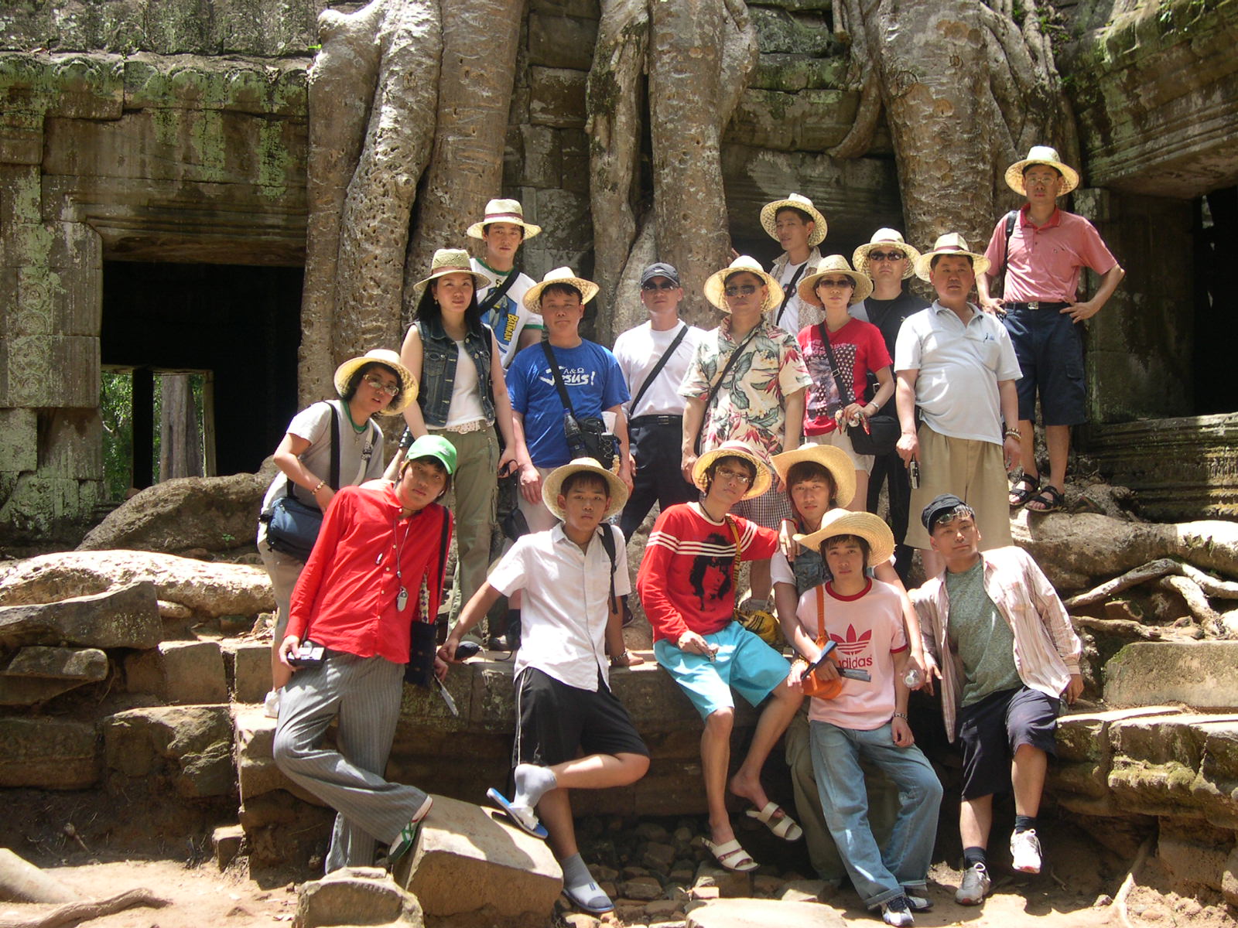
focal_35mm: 47
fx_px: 1681
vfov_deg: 30.9
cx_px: 619
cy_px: 464
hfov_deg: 40.4
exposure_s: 1/257
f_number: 3.1
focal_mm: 10.1
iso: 100
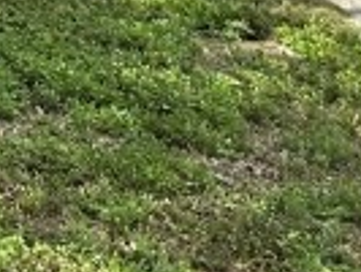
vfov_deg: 7.6
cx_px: -646
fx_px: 1931
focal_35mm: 185
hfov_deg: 9.0
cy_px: -343
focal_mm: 6.86
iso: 80
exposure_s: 1/2525
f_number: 1.78
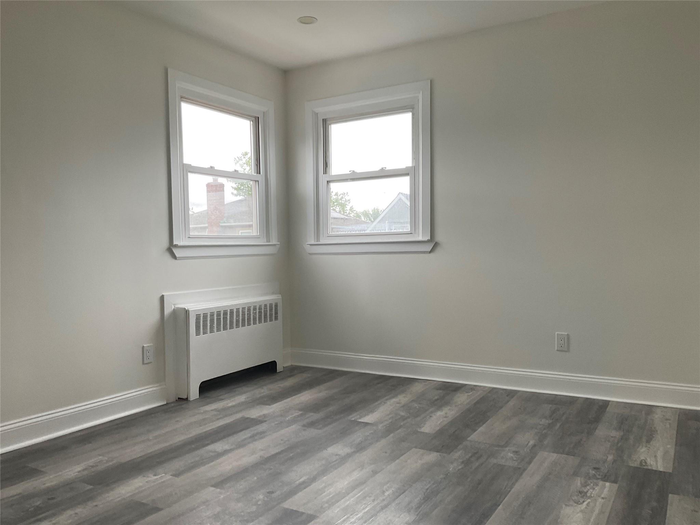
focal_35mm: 29
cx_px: 350
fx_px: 586
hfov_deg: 61.7
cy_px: 262
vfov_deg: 48.2
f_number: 1.8
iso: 50
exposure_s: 1/122
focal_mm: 3
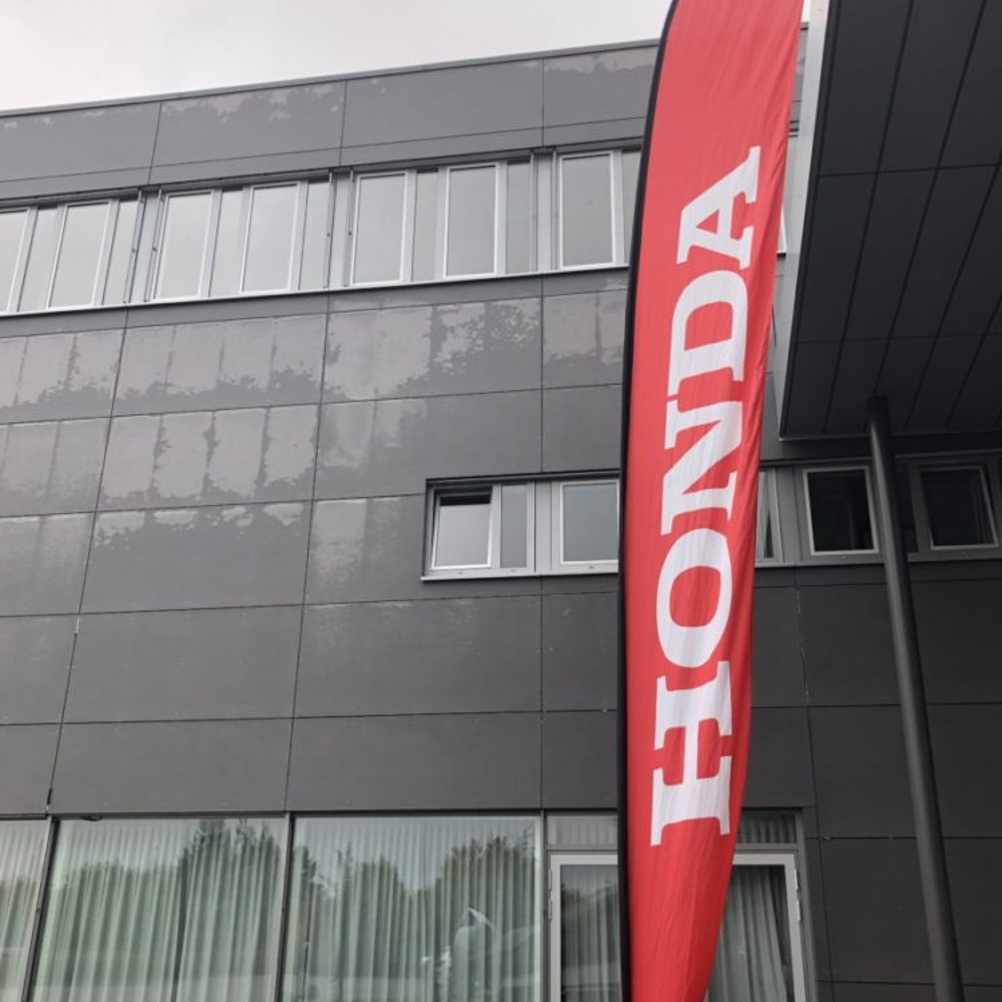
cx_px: 507
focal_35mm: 34
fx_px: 1113
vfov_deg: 48.4
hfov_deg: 48.4
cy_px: 489
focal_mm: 3.99
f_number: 1.8
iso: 20
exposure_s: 1/315
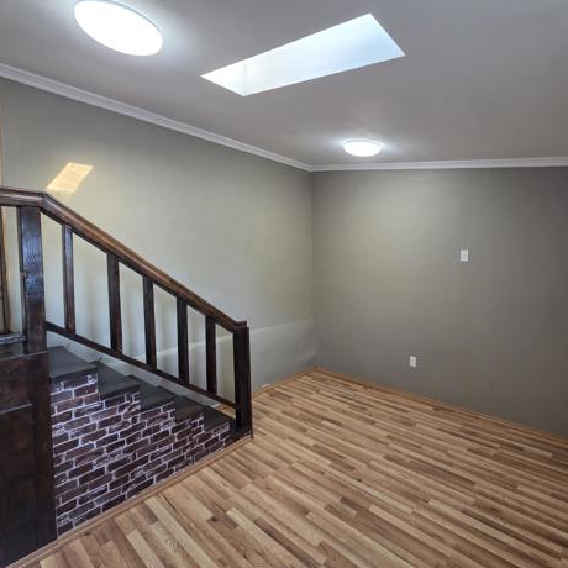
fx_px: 297
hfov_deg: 87.4
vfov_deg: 87.4
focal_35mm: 16
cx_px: 294
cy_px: 274
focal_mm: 2.2
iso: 250
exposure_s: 1/60
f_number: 2.2
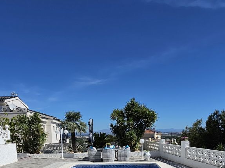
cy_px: 157
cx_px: 113
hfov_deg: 61.7
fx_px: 188
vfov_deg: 43.3
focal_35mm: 29
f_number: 2.2
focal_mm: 2.2
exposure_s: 1/6151
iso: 50
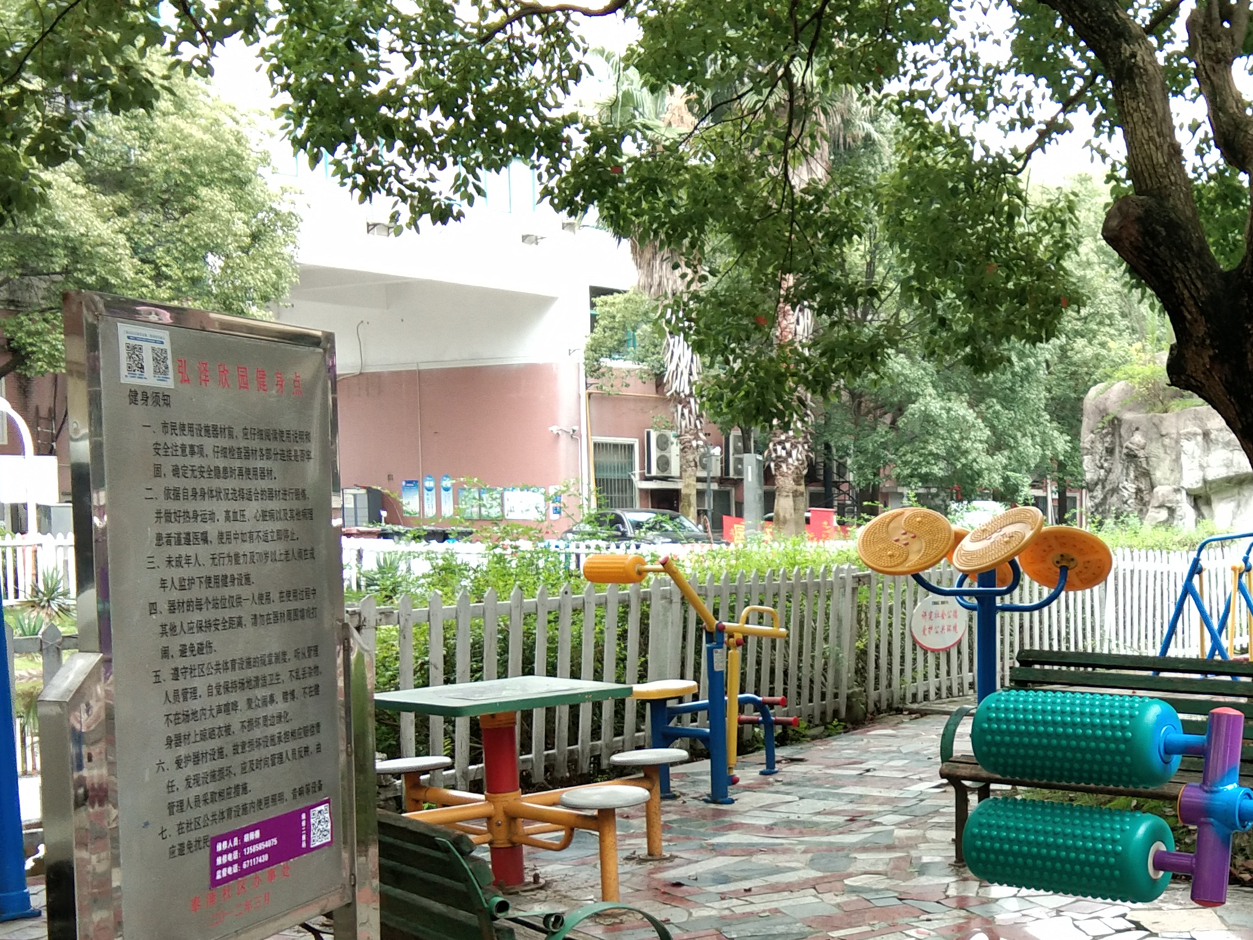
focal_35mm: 58
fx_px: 2100
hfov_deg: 32.0
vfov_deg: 25.0
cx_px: 1068
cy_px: 704
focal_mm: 3.69
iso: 125
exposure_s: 1/50
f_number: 2.2
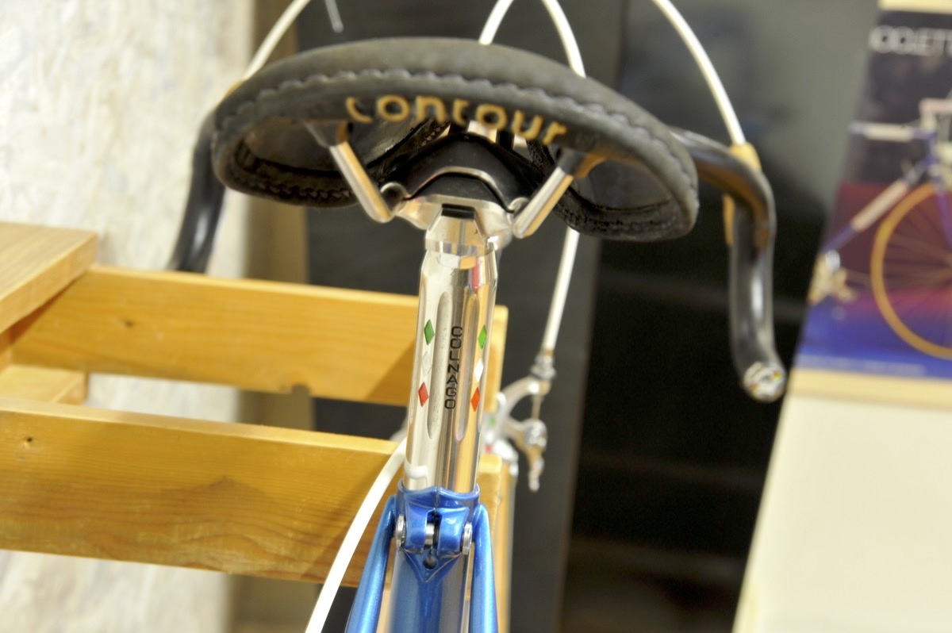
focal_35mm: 82
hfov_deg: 24.8
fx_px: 2167
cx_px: 476
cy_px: 316
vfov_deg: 16.6
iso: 1250
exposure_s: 1.6
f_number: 13
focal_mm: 82
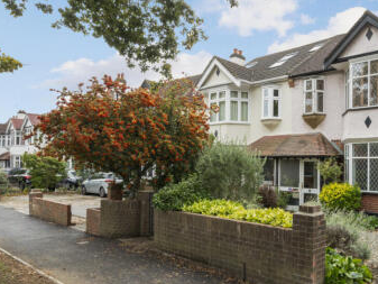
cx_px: 262
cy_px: 132
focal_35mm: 19
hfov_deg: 80.8
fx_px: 208
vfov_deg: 68.6
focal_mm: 14
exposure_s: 1/80
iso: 200
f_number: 8
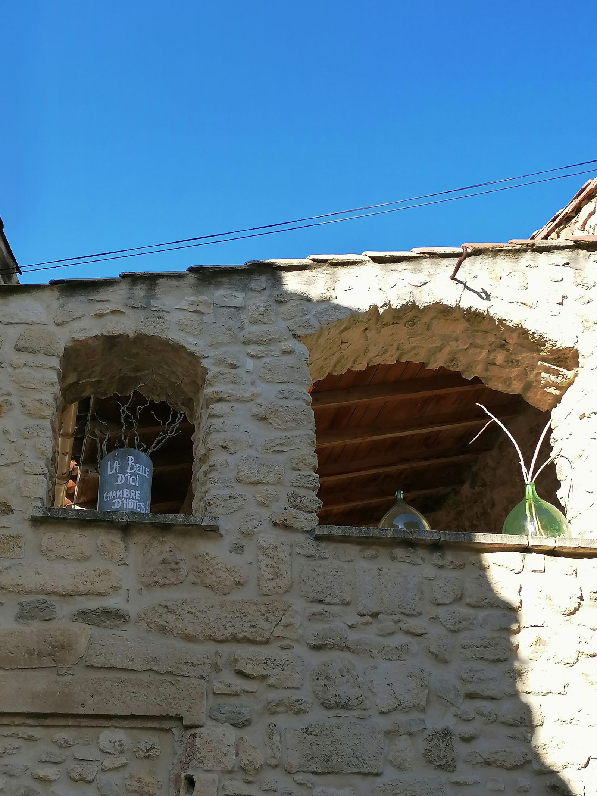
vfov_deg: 39.7
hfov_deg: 30.3
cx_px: 298
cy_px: 398
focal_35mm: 48
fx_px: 1104
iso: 50
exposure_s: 1/481
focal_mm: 4.75
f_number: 1.8
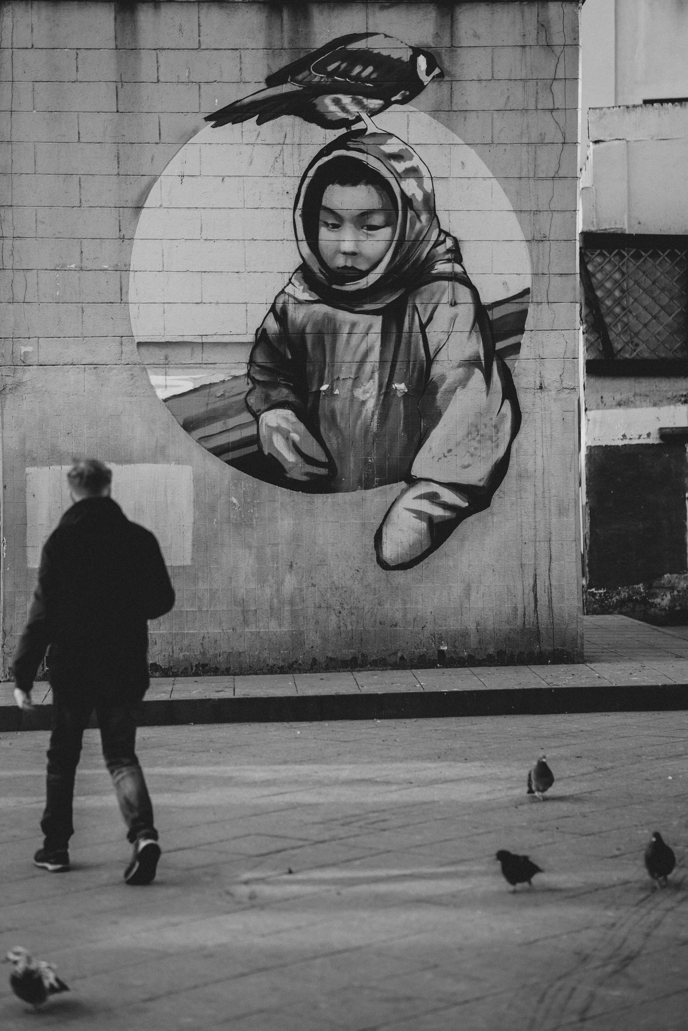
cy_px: 516
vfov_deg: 23.9
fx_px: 2436
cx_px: 344
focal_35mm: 85
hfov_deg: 16.1
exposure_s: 1/640
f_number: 2.2
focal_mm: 85
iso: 100
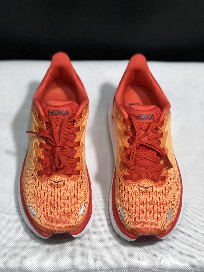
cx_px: 102
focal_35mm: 57
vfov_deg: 33.8
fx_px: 448
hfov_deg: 25.7
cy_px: 136
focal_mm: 6.6
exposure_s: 1/30
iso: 125
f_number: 2.8
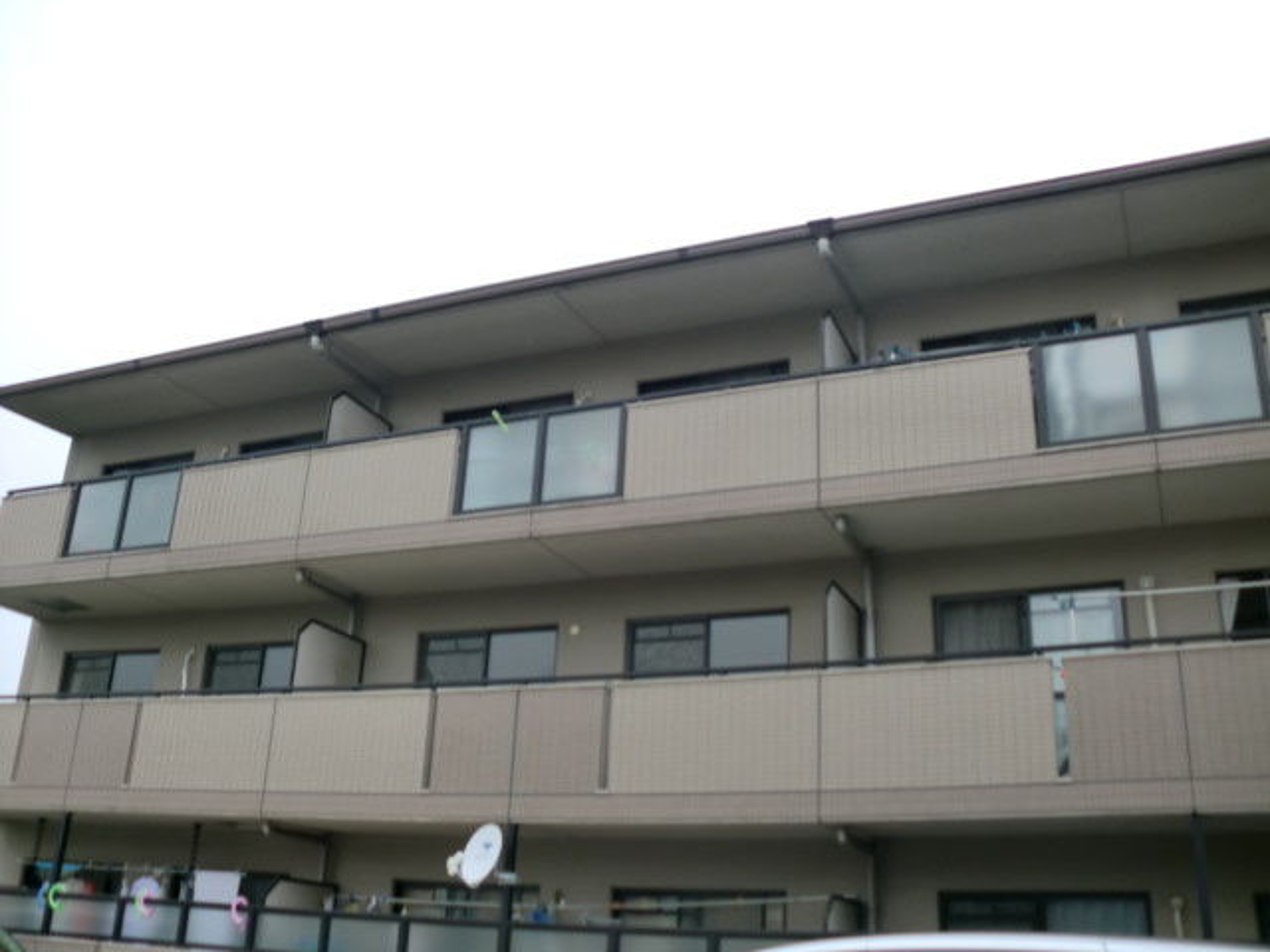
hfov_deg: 52.6
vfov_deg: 40.7
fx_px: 1284
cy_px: 476
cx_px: 635
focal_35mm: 35
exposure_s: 1/250
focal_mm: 6.3
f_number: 3.1
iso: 64
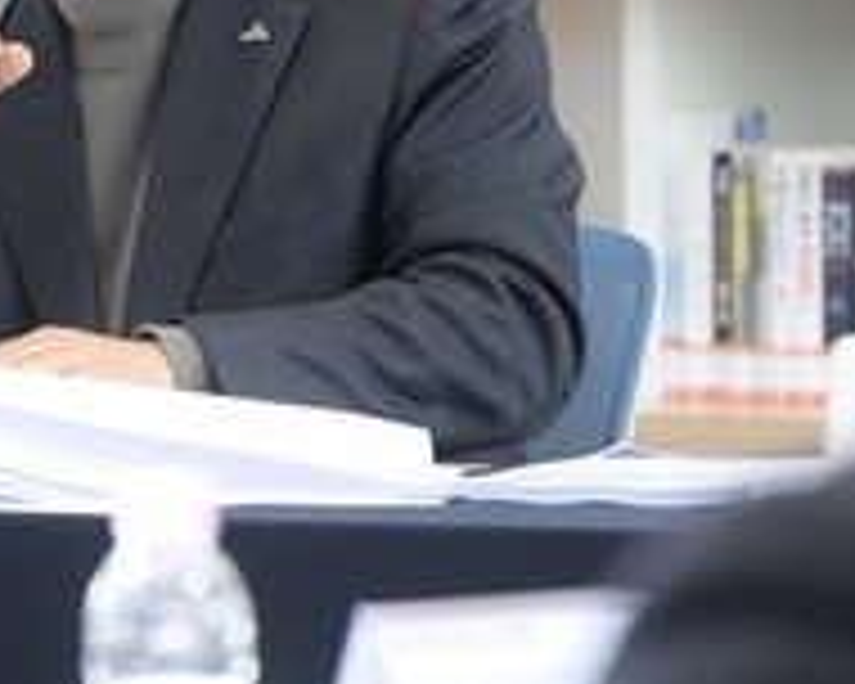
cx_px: 315
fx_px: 10679
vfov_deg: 3.7
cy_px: 22
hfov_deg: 4.6
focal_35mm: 422
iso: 2500
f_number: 7.1
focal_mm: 190
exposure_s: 1/200
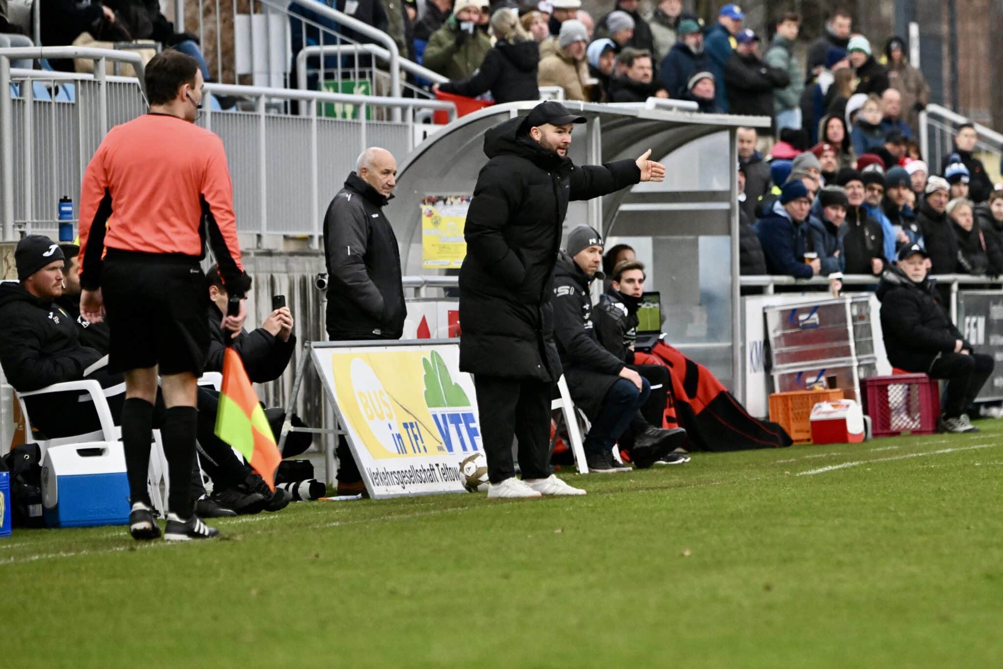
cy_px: 334
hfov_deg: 6.6
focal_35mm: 310
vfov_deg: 4.4
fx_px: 8636
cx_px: 502
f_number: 5.6
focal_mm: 310
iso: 8000
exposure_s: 1/1600
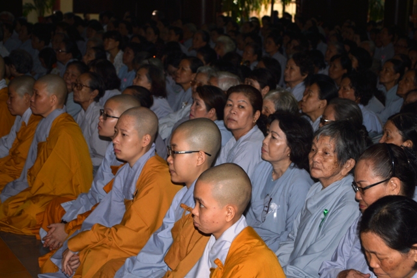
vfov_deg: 18.2
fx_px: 868
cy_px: 139
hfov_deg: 27.0
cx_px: 208
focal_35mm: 75
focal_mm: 50
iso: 100
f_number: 5.6
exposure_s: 1/60
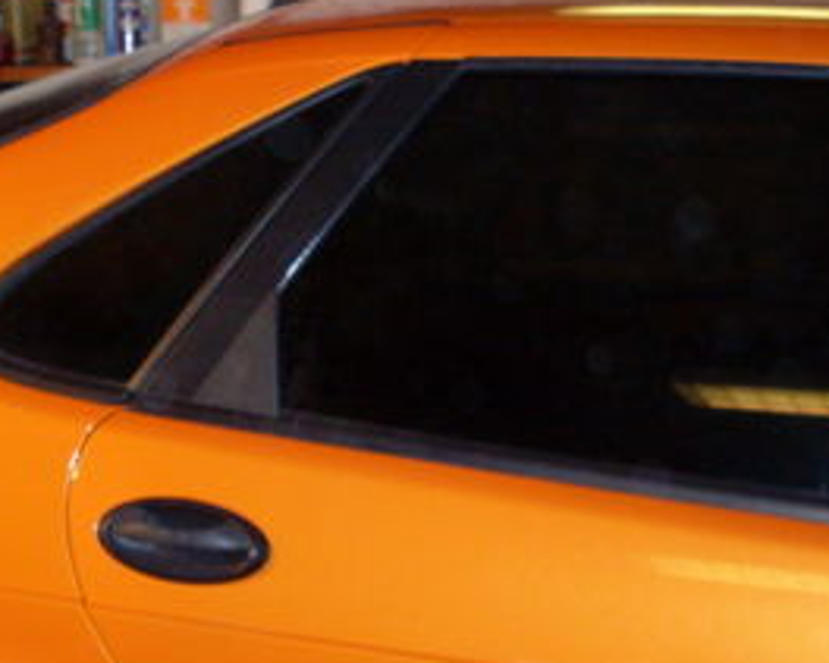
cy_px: 484
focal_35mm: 90
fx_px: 2207
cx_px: 223
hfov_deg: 21.1
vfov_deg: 17.0
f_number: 2.8
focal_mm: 6.3
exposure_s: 1/45
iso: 120
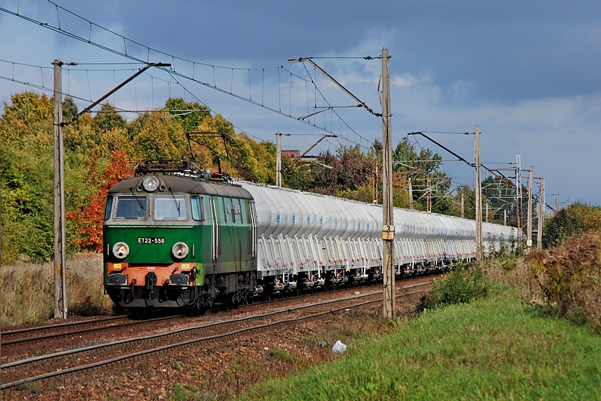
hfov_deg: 10.2
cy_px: 200
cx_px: 300
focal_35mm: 202
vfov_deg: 6.8
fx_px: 3380
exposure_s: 1/320
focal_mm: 135
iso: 100
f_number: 9
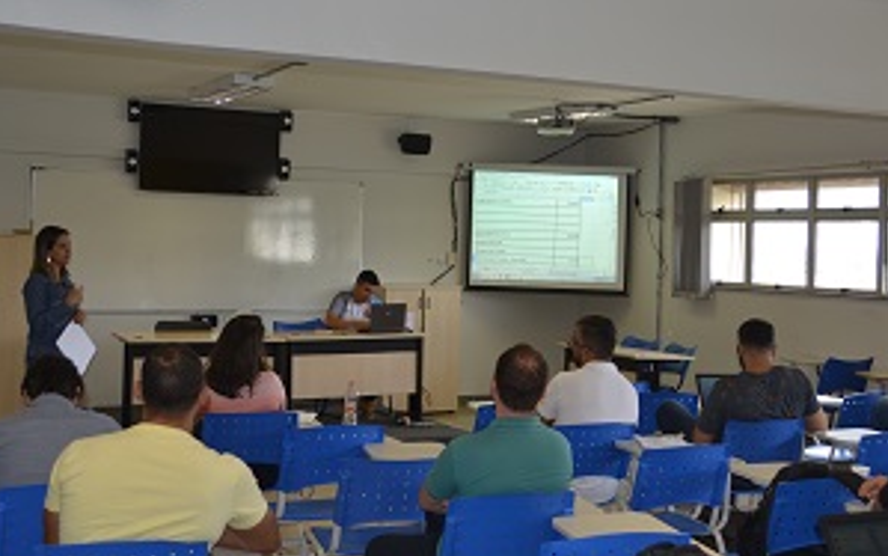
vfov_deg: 24.9
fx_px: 1259
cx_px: 463
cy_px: 235
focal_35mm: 52
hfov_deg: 38.9
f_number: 3.8
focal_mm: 22
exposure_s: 1/30
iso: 100
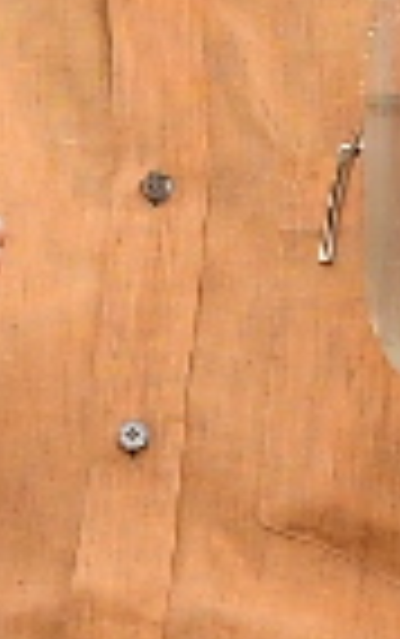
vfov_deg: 3.5
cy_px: -76
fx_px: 10322
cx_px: -49
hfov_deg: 2.2
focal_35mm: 593
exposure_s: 1/320
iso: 1000
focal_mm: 34
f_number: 6.3
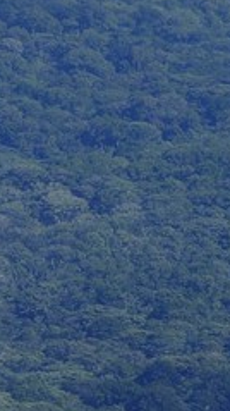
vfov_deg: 1.8
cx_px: 1121
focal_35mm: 1192
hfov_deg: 1.0
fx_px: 12956
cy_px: 144
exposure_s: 1/800
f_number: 8
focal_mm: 170
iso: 200
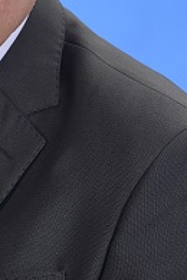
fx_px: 5147
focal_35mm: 663
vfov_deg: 3.1
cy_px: 74
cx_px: -83
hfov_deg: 2.1
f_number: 7.1
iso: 100
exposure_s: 1/100
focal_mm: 200
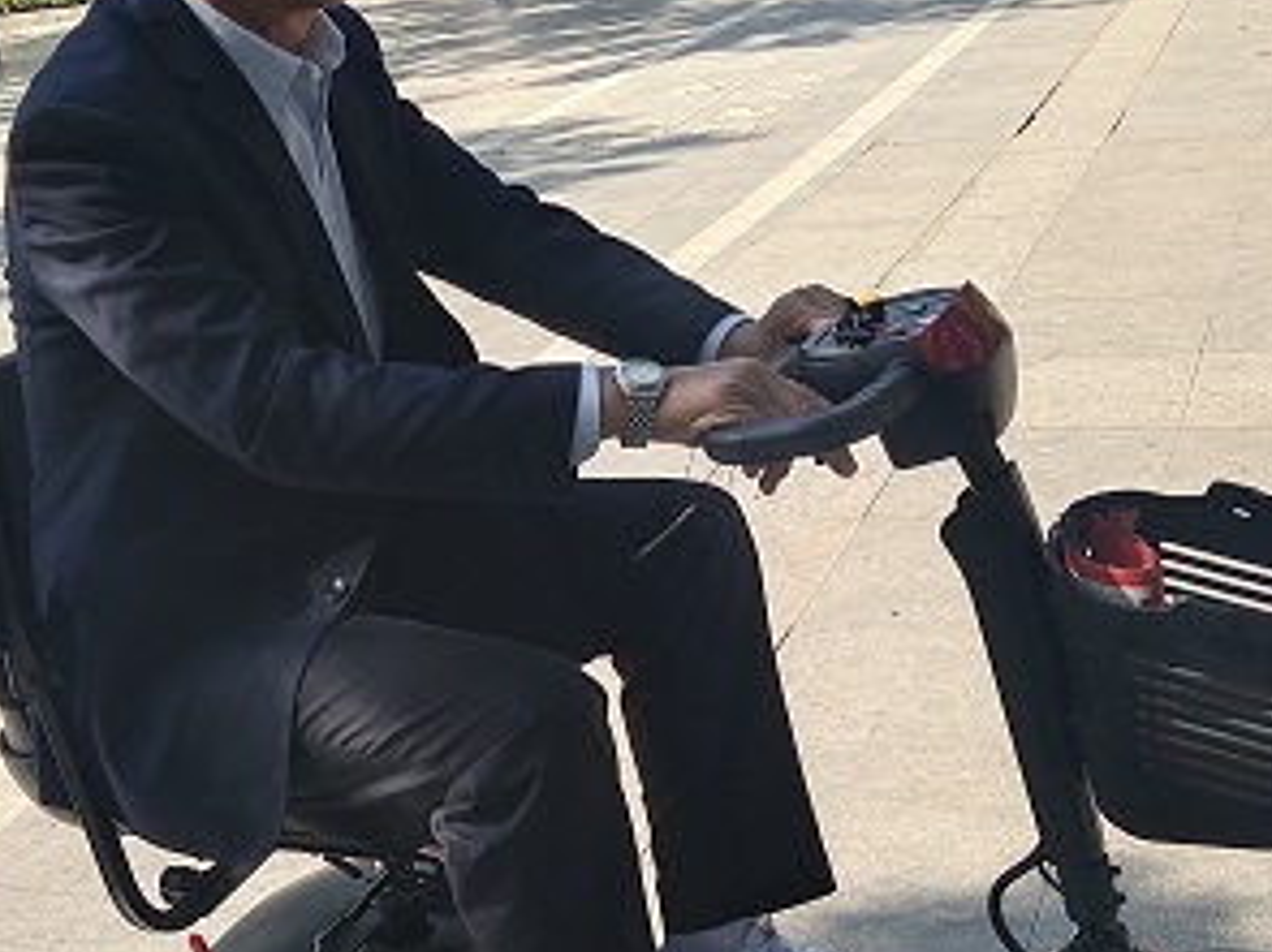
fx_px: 2167
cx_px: 496
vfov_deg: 24.8
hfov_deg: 32.6
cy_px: 560
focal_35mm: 59
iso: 50
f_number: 1.8
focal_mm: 4.27
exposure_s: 1/649
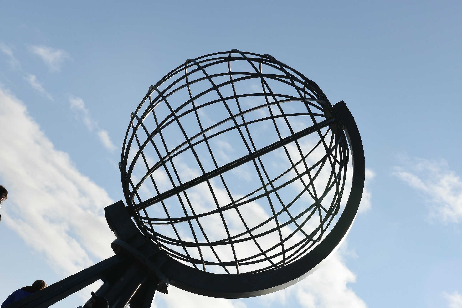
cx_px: 231
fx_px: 1155
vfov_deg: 15.2
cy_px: 154
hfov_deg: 22.6
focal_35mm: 90
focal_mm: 60
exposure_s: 1/200
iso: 110
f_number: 13
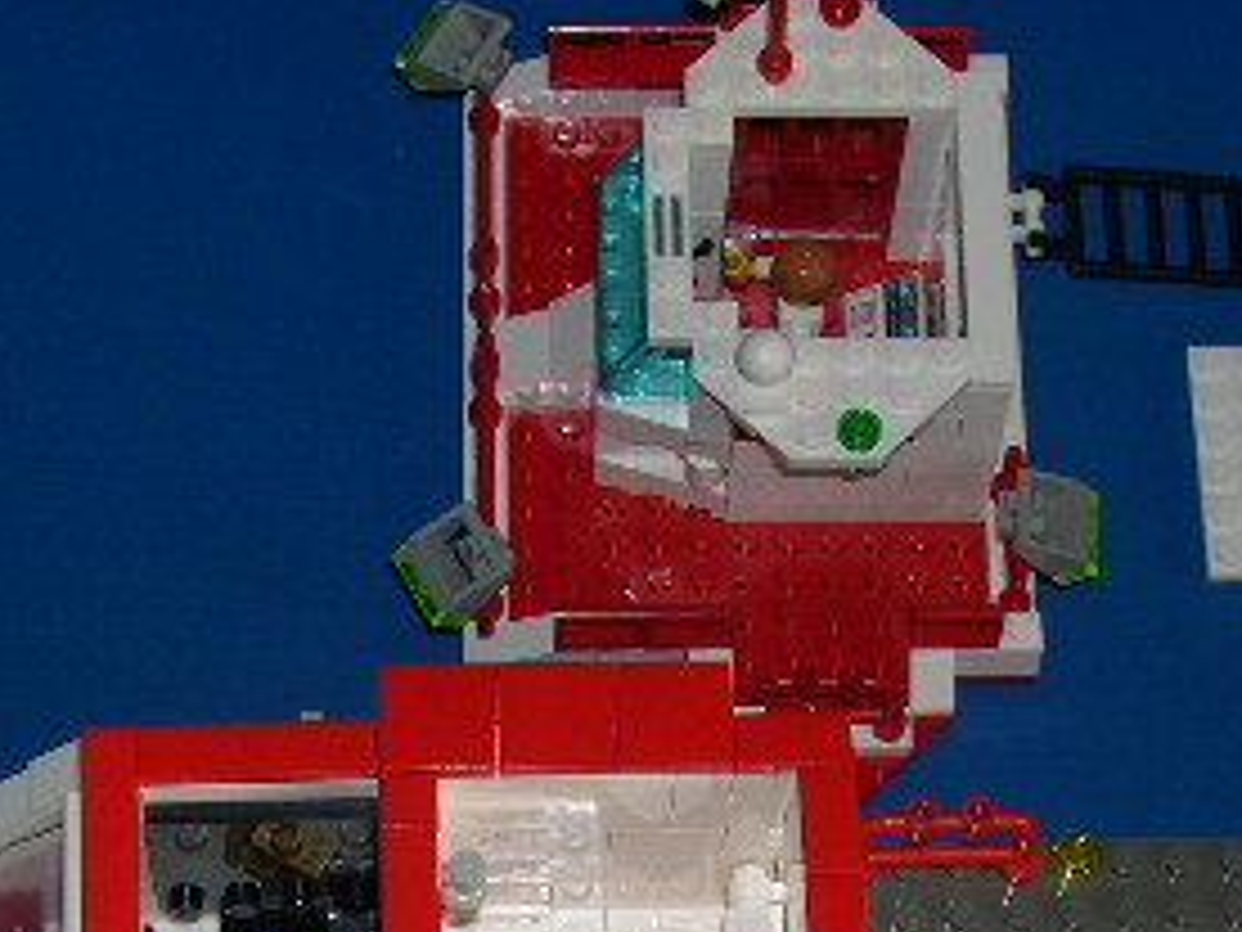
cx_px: 428
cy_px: 1072
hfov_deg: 18.0
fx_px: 3911
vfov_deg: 13.3
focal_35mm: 109
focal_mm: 10.1
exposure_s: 1/60
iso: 100
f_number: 8.4
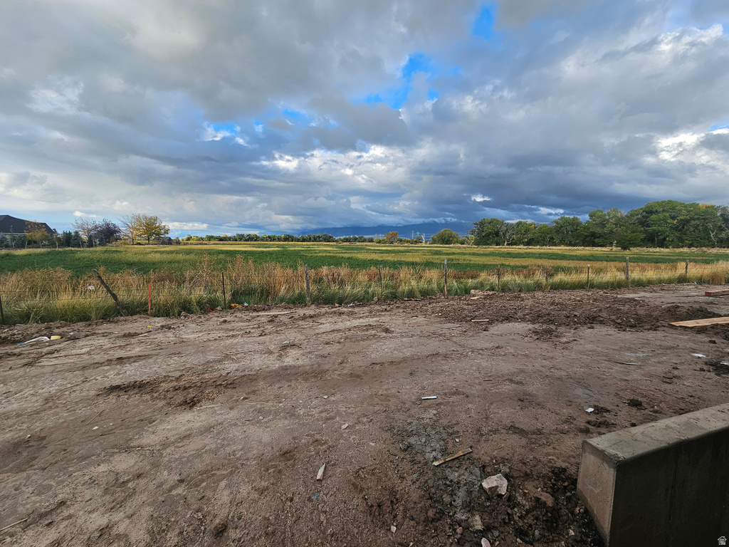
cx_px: 364
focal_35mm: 13
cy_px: 274
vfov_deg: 89.9
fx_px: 274
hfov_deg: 106.2
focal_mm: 2.2
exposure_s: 1/986
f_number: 2.2
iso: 50
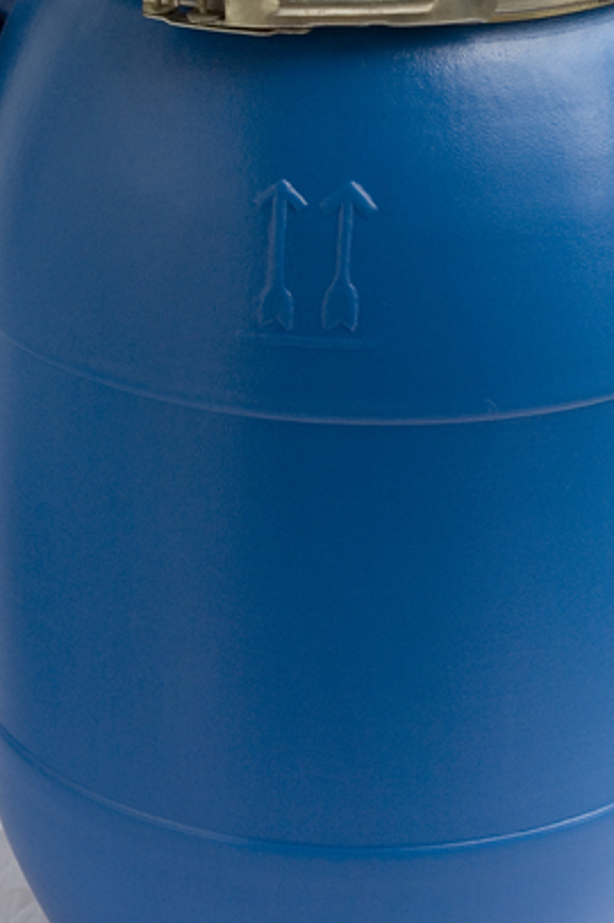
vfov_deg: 18.4
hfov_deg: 12.3
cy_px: 384
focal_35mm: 111
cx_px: 330
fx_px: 2844
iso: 320
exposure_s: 1/160
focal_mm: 40
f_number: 6.3
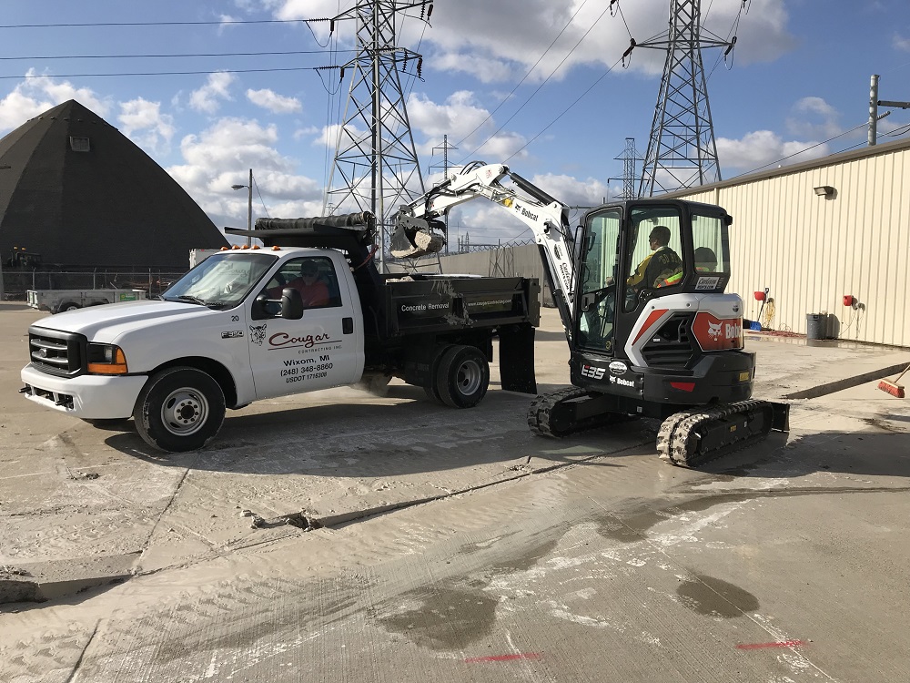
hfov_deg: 63.4
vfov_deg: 49.7
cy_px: 342
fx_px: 736
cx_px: 455
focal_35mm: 28
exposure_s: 1/3690
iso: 20
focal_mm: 3.99
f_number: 1.8
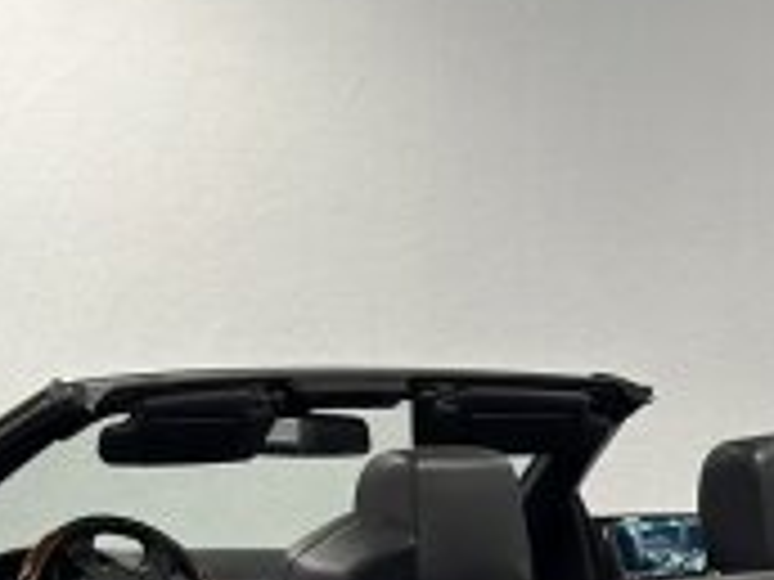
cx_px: 544
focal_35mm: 179
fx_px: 4002
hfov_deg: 11.0
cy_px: 868
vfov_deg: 8.1
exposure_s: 1/60
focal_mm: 6.86
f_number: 1.78
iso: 125
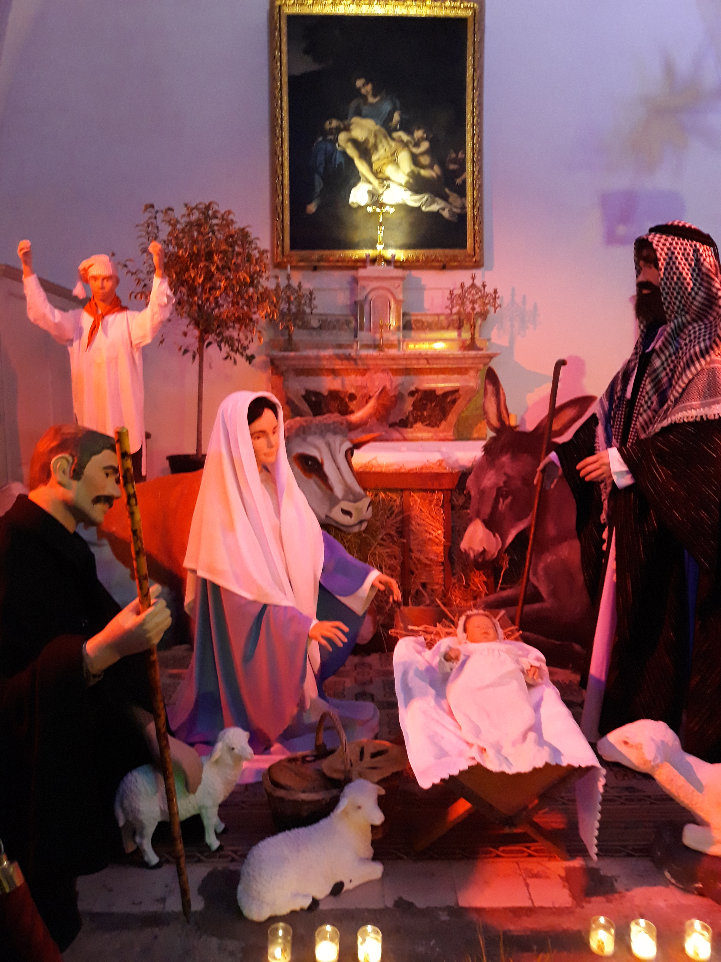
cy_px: 481
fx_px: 750
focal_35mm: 27
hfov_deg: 51.4
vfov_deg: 65.3
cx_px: 360
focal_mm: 3.71
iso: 400
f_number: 1.7
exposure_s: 1/25
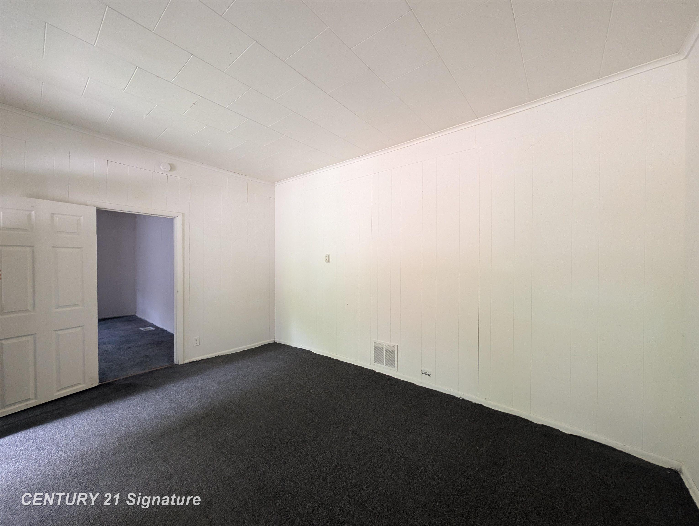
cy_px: 263
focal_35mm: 12
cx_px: 350
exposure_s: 1/23.8
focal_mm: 2.02
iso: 223
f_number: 1.7
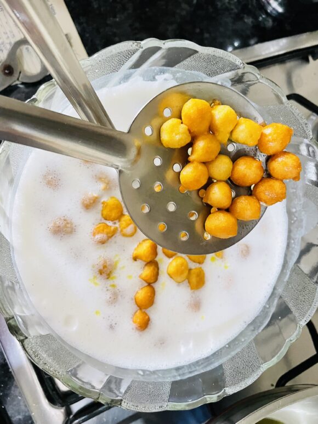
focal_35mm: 26
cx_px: 159
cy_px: 212
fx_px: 318
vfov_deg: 67.3
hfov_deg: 53.1
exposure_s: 1/40
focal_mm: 4.2
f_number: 1.6
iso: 500
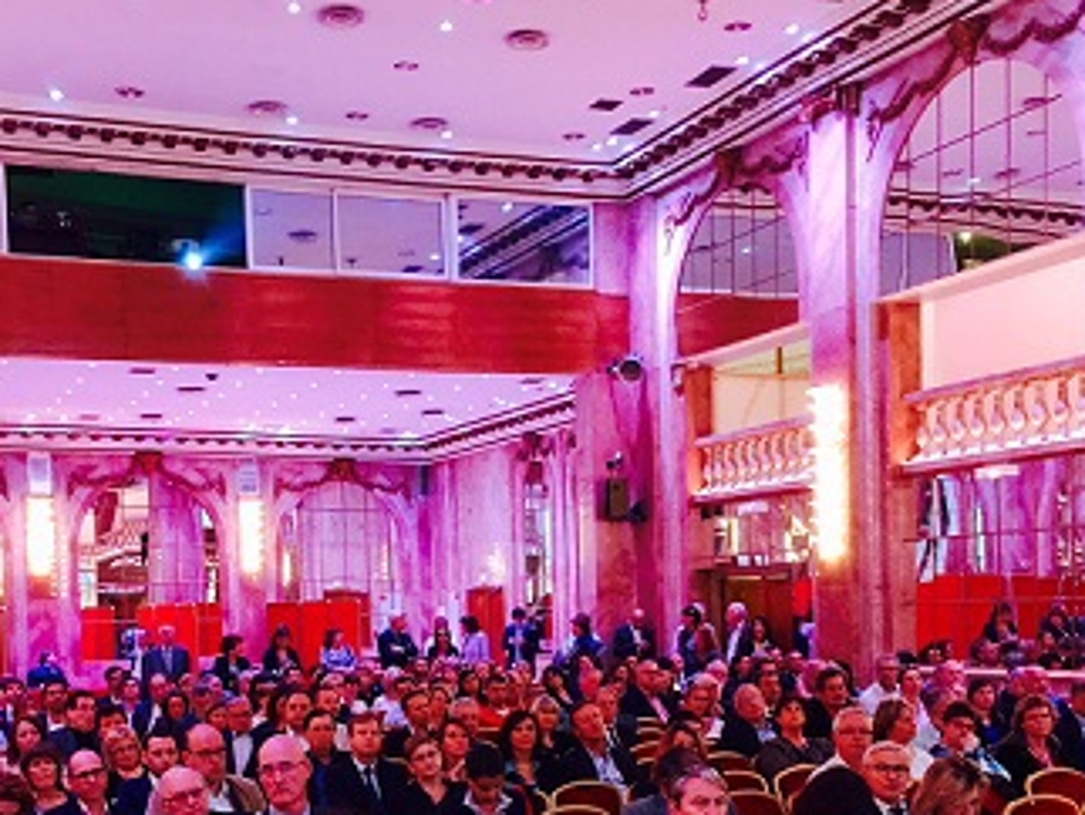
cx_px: 453
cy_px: 663
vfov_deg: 29.5
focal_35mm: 48
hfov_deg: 39.5
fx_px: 1506
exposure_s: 1/10
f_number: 2.2
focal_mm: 4.15
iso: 100
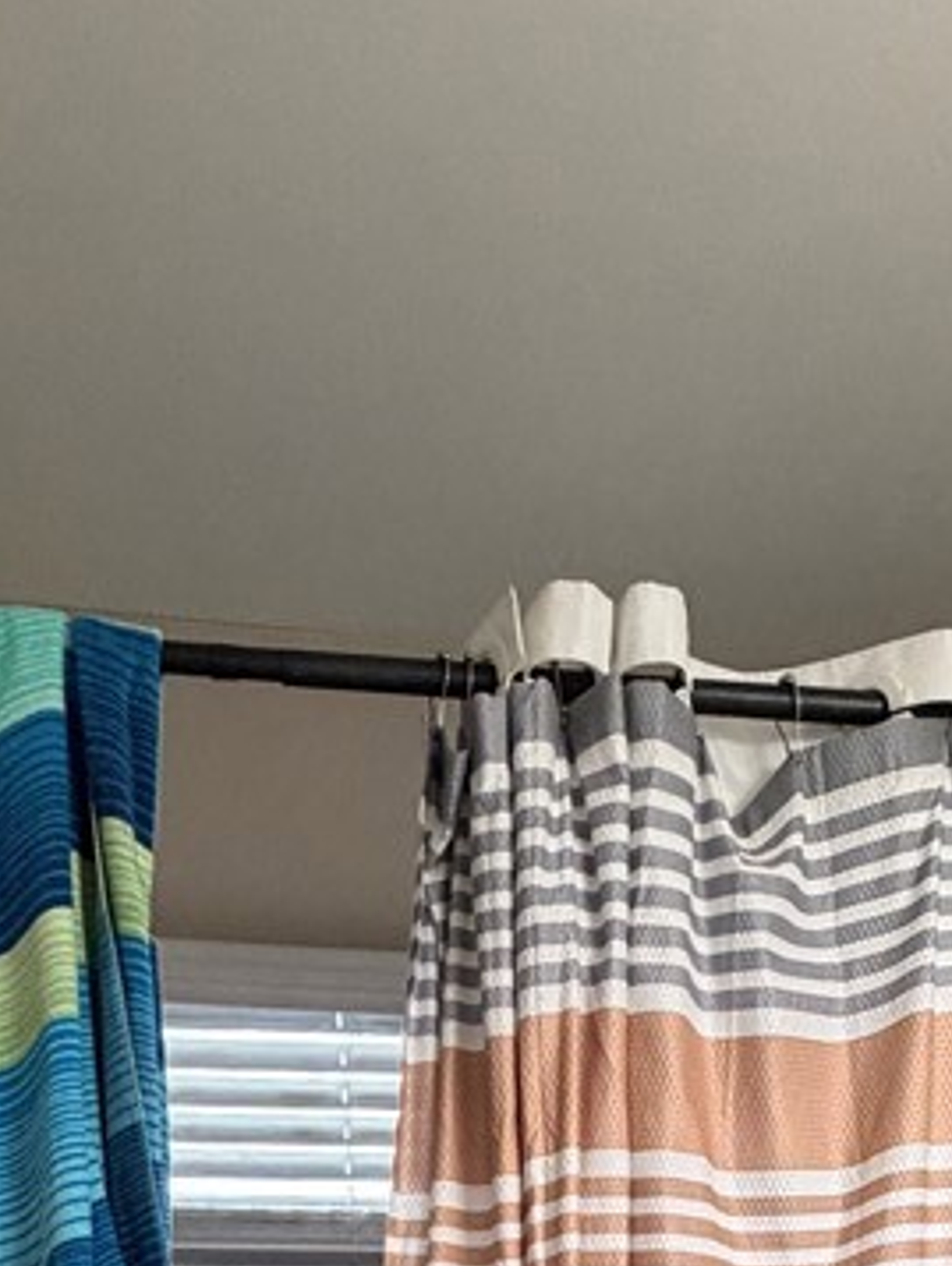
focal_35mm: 40
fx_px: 1465
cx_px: 534
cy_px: 1740
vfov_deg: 32.0
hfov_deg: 36.0
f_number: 2.2
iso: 320
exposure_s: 1/60
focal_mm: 2.22
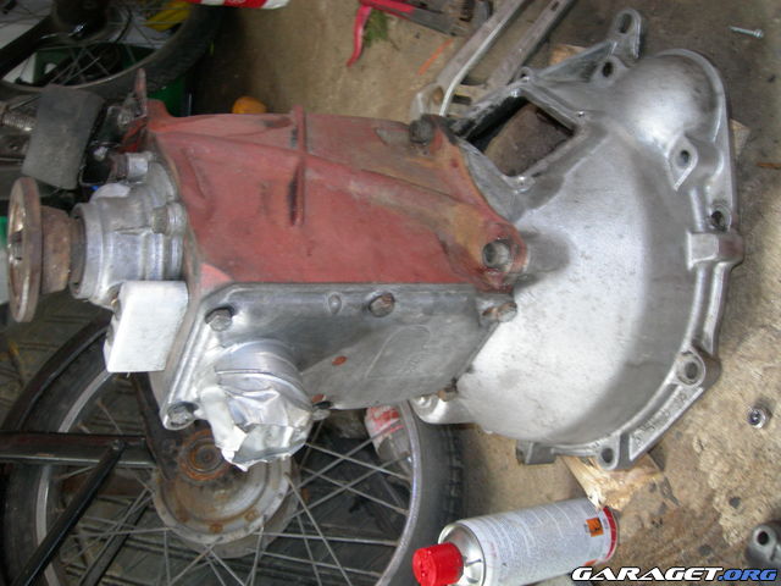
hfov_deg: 49.0
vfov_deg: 37.7
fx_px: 857
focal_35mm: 38
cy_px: 293
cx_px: 390
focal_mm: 7.8
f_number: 2.8
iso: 200
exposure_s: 1/11
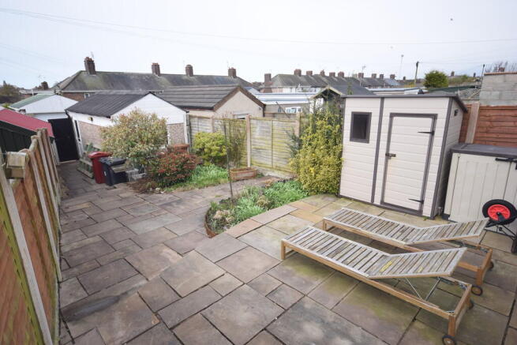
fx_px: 280
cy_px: 172
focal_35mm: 20
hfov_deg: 85.4
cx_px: 258
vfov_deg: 63.2
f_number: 6.3
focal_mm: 13
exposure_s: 1/160
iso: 100
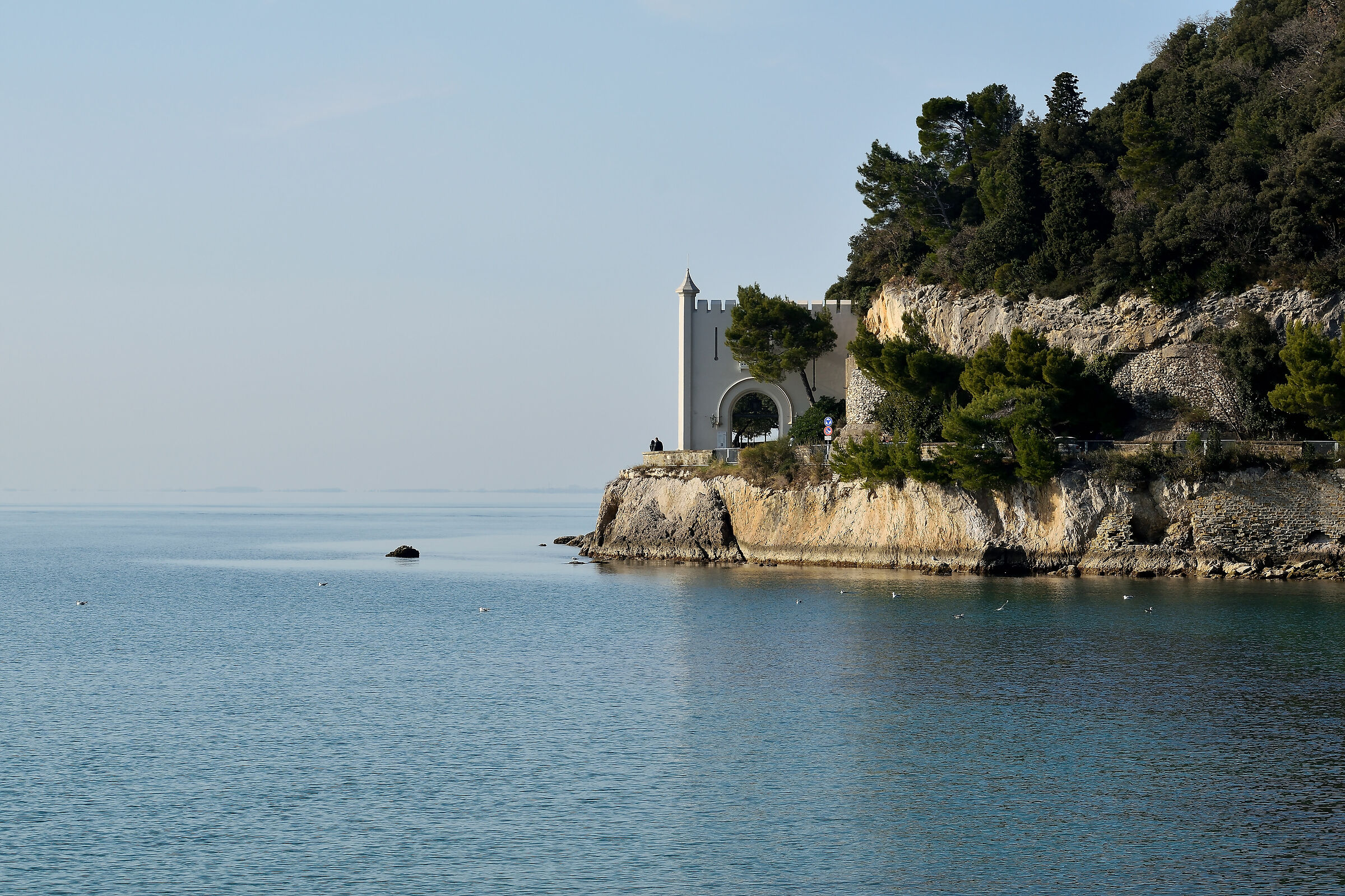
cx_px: 672
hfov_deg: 19.5
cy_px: 448
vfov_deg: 13.0
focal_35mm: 105
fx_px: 3923
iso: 100
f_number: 11
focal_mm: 70
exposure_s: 1/250
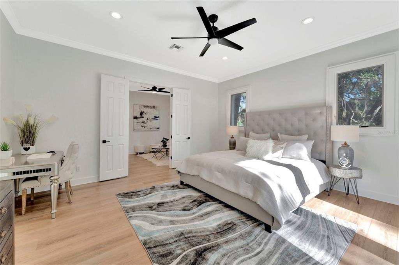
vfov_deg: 81.1
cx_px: 200
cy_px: 132
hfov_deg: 104.3
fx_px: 155
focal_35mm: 14
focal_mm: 14
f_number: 10
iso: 400
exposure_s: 1/50
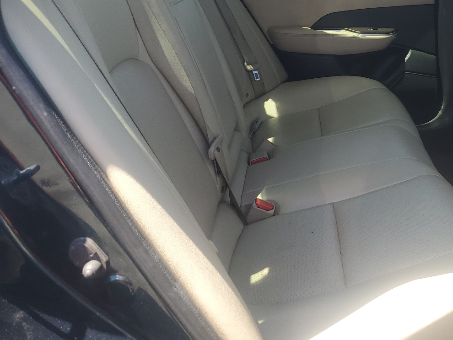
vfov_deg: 33.8
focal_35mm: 42
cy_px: 92
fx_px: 550
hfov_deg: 43.1
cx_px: 350
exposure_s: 1/333
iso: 50
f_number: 1.5
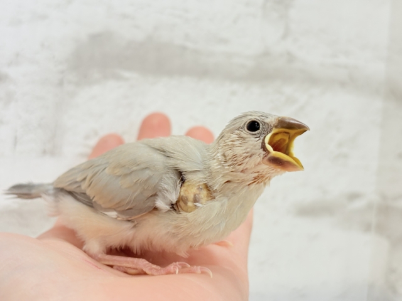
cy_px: 150
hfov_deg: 36.8
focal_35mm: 52
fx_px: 604
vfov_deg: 28.0
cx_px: 201
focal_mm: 5.96
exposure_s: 1/50
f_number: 1.6
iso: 50
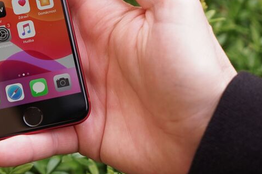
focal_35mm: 142
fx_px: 1033
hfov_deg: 14.3
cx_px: 16
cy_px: 10
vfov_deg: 9.6
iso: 125
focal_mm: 70
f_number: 4
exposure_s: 1/160
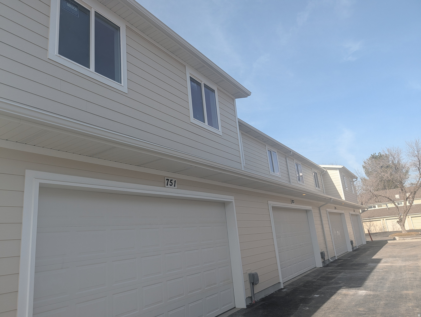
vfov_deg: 56.9
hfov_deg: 71.5
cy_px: 158
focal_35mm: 24
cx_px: 210
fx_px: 292
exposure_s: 1/1052
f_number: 1.68
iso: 21
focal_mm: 6.9
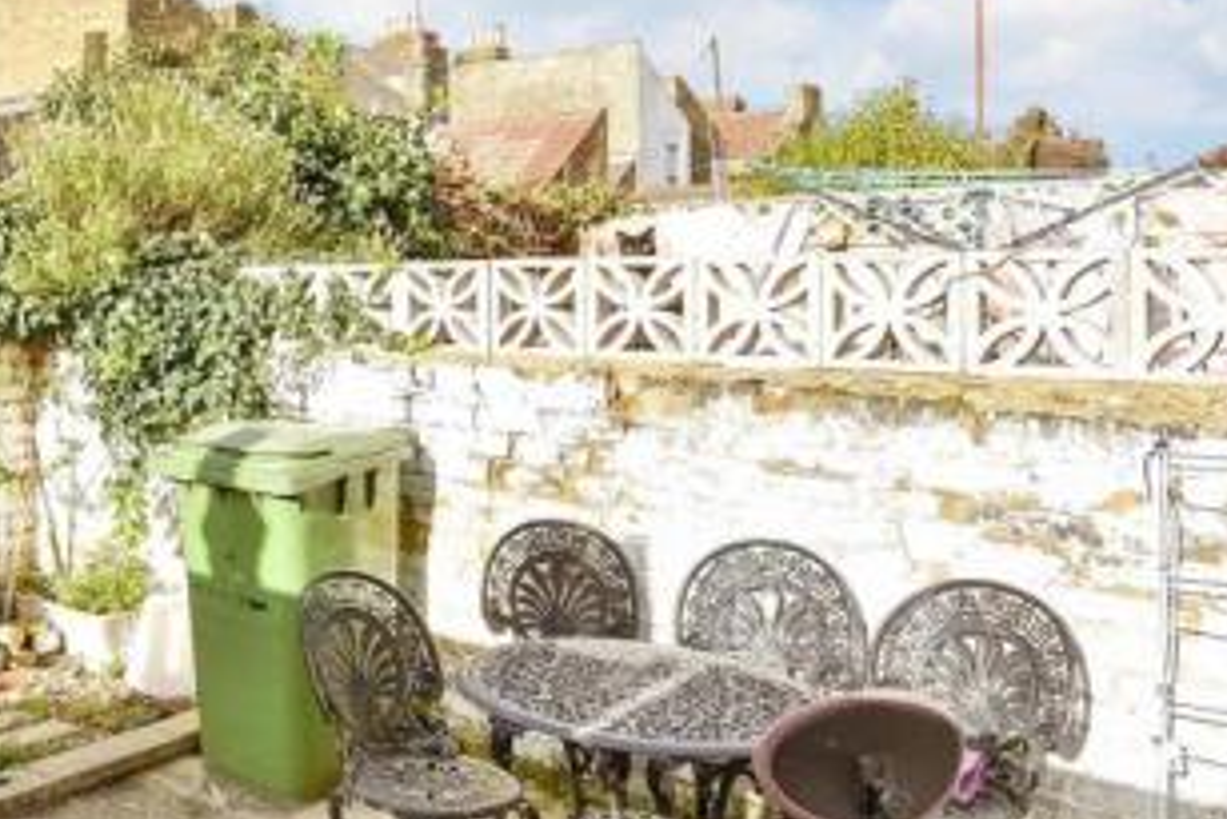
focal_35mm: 32
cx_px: 14
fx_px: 1091
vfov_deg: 40.4
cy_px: 246
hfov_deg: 48.8
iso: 160
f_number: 8
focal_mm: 10
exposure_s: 1/200
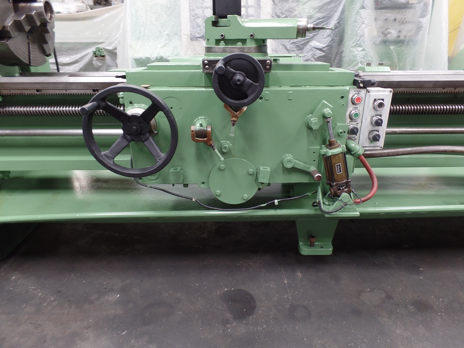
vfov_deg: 58.9
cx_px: 232
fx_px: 308
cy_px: 174
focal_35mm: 23
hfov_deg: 73.9
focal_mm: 4.1
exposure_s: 1/30
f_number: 2.8
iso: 100
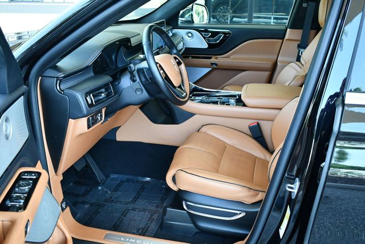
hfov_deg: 53.1
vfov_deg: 36.9
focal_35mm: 36
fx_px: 365
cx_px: 182
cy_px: 122
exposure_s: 1/250
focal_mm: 18
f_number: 3.5
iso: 800
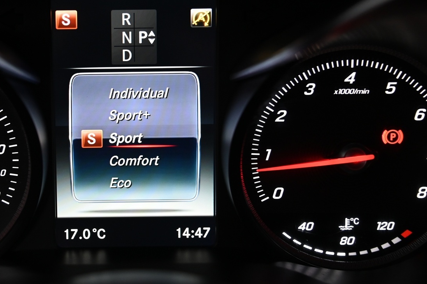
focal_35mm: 74
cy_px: 154
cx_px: 112
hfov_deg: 27.0
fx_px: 877
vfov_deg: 18.4
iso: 2000
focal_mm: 50
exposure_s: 1/60
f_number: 4
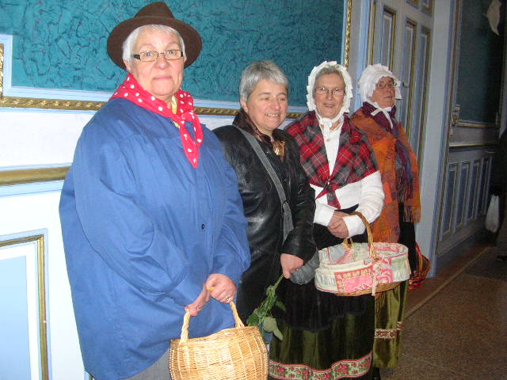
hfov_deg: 52.6
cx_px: 254
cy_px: 190
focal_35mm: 35
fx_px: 513
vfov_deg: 40.7
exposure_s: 1/60.1
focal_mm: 5.8
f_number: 2.8
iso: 168
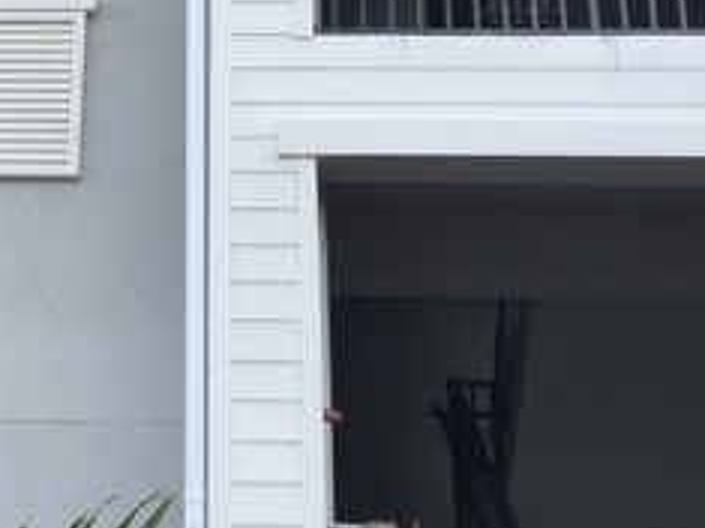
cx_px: 135
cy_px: 96
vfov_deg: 18.5
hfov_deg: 24.3
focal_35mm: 79
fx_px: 1608
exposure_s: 1/785
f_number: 2.2
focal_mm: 4.15
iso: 25
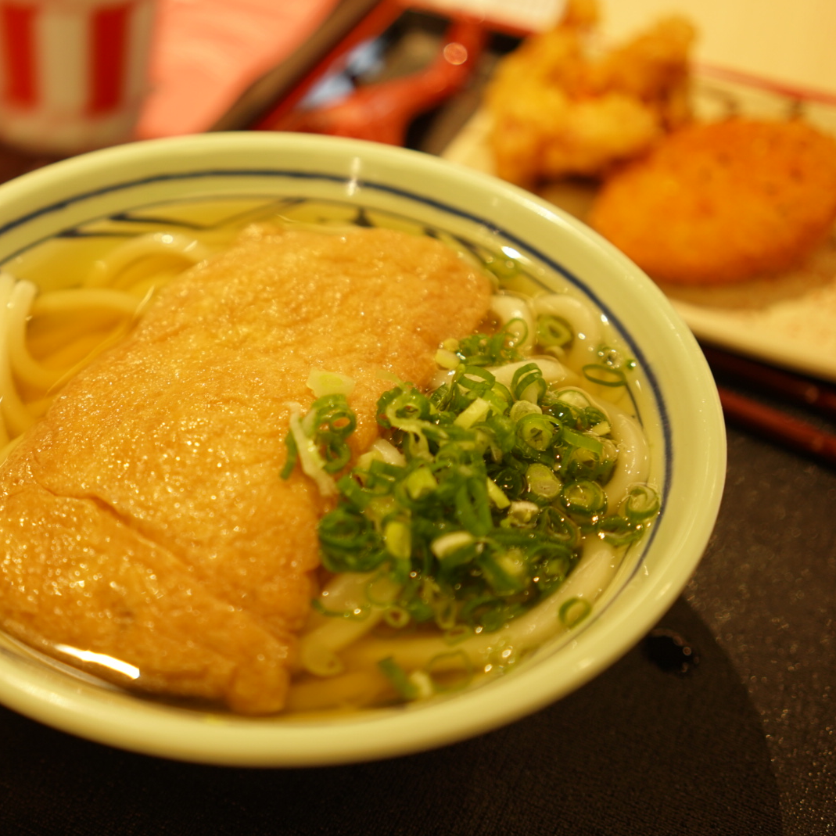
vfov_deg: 37.6
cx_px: 271
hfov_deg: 37.1
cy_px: 421
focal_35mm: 45
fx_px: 1230
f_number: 2.8
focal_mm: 35
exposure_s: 1/40
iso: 320
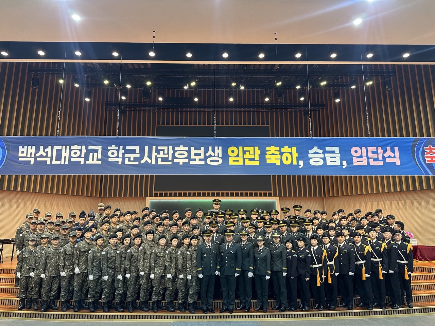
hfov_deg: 71.6
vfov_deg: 56.8
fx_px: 302
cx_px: 218
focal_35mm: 24
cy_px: 163
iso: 250
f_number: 1.78
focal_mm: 6.86
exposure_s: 1/60
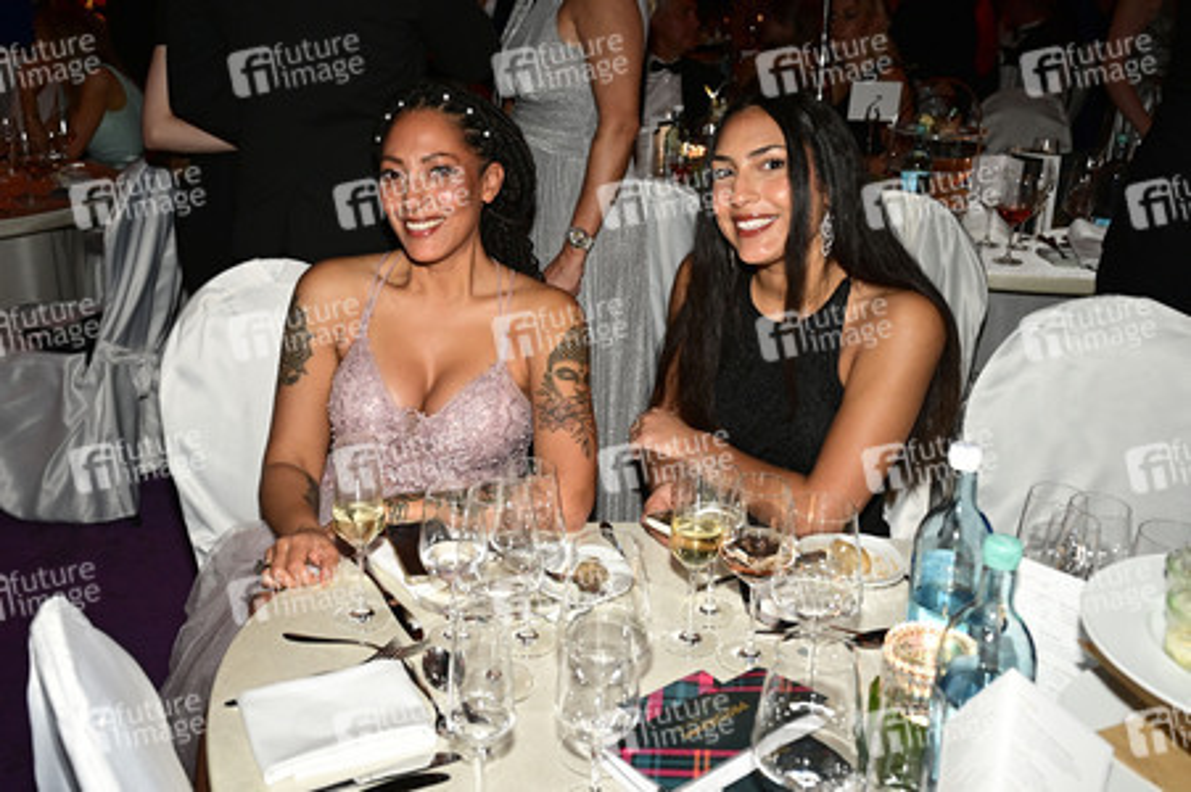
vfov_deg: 42.3
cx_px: 596
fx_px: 1025
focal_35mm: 31
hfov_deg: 60.3
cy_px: 396
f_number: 5
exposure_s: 1/200
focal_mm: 31
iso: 2500
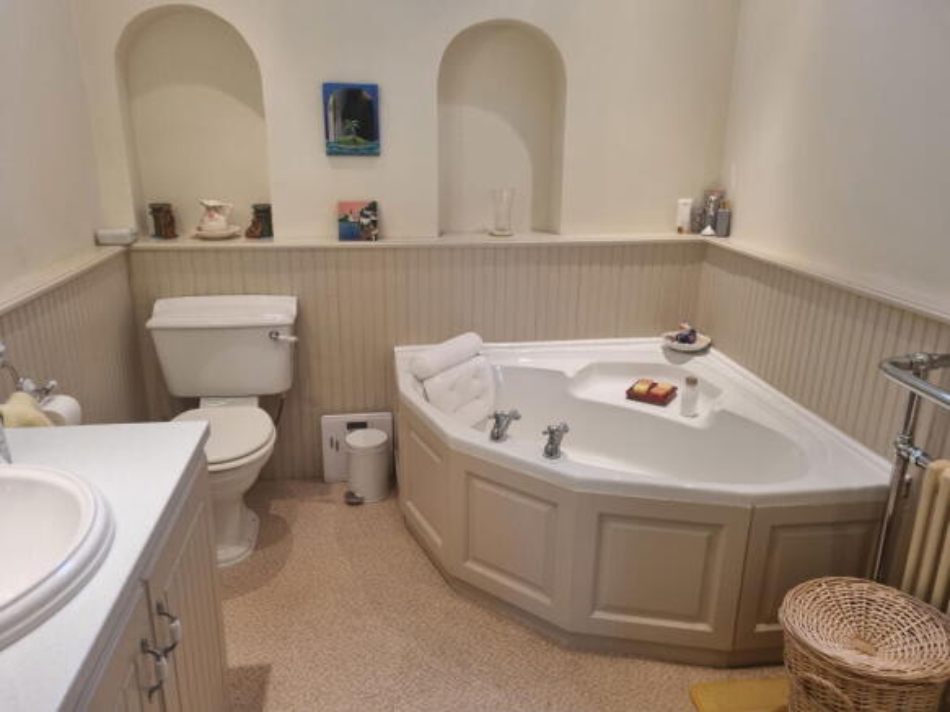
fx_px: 713
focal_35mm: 26
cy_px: 356
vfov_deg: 53.0
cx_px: 475
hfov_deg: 67.3
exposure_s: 1/100
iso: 200
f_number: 1.8
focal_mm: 5.4
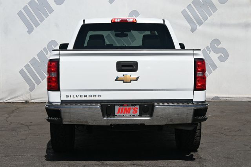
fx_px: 523
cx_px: 126
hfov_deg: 27.0
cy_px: 84
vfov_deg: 18.2
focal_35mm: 75
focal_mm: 50
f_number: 7.1
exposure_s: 1/400
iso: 100
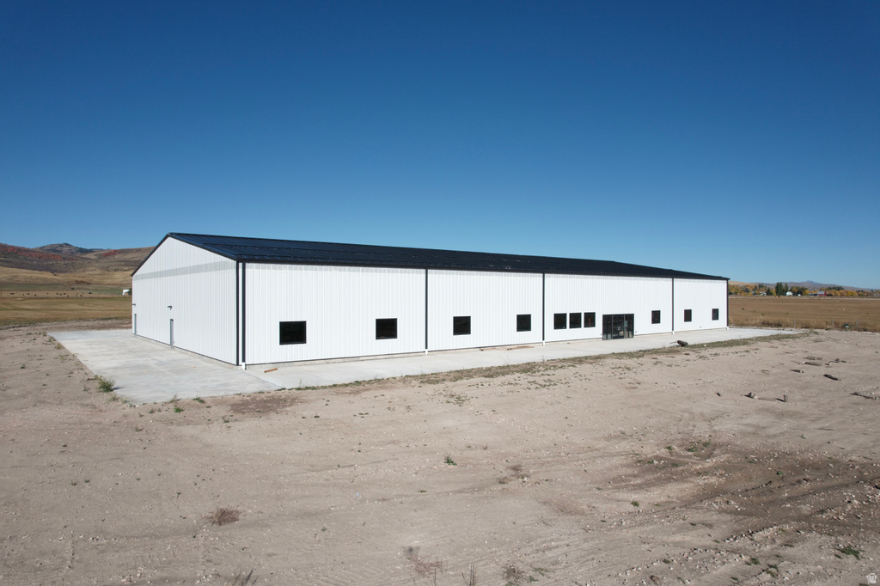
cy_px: 293
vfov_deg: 57.2
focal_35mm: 22
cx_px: 440
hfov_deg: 78.6
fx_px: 538
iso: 100
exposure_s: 1/3000
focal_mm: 8.38
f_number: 2.8
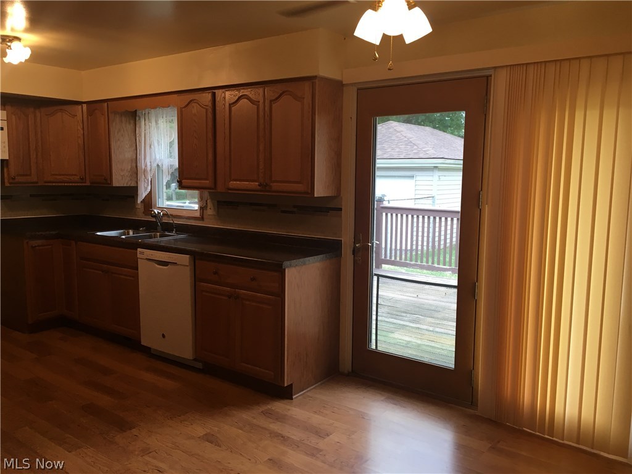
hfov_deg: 61.7
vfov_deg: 48.2
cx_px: 316
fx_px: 529
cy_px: 237
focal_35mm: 29
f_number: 2.2
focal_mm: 4.15
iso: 25
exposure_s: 1/30
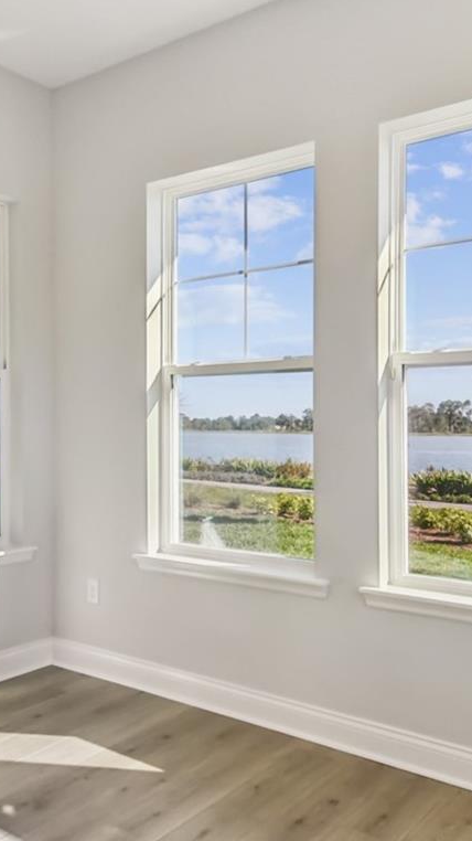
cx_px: 197
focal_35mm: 33
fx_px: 735
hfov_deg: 35.5
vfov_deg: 59.5
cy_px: 405
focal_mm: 10
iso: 100
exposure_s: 1/200
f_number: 6.3
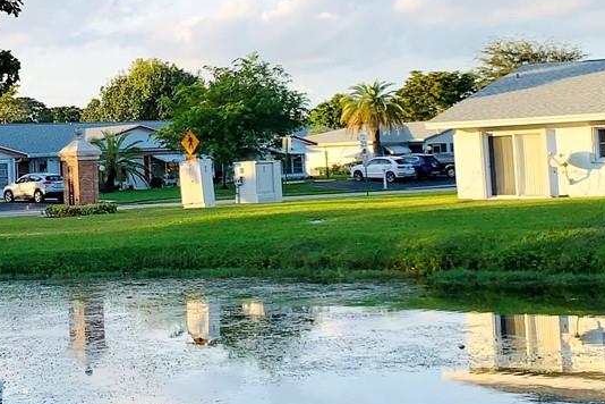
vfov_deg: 16.7
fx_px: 1361
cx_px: 119
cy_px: 76
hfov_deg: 24.6
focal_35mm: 81
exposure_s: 1/732
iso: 25
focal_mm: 4.25
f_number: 1.8
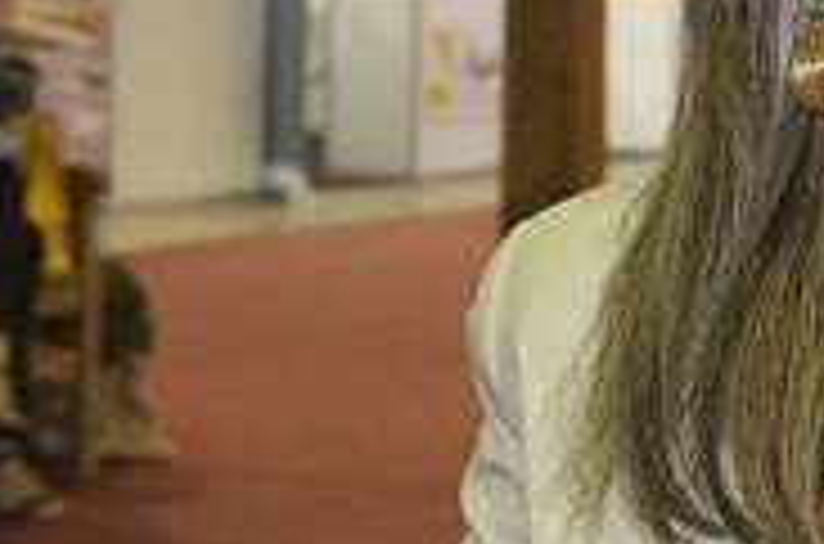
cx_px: 910
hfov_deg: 15.6
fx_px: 2922
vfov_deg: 10.6
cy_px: 18
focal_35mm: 128
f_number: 5.6
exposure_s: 1/125
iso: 3200
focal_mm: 26
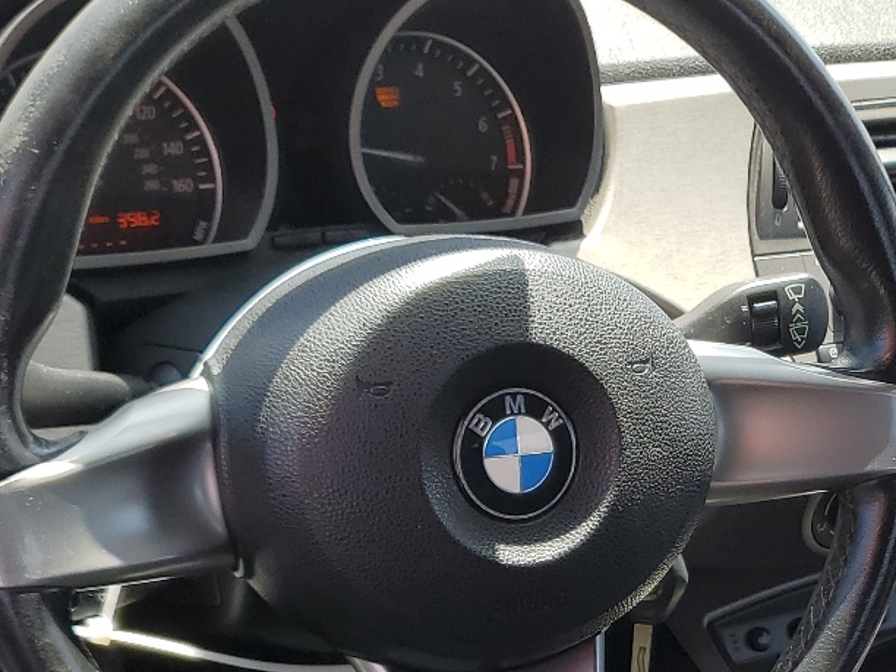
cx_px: 647
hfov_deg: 28.2
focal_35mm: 68
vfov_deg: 20.8
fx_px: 1760
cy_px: 688
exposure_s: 1/455
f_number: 1.5
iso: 50
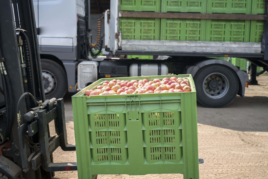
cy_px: 90
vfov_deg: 27.0
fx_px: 372
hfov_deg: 39.6
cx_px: 134
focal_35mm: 50
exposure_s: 1/640
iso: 160
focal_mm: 50
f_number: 4
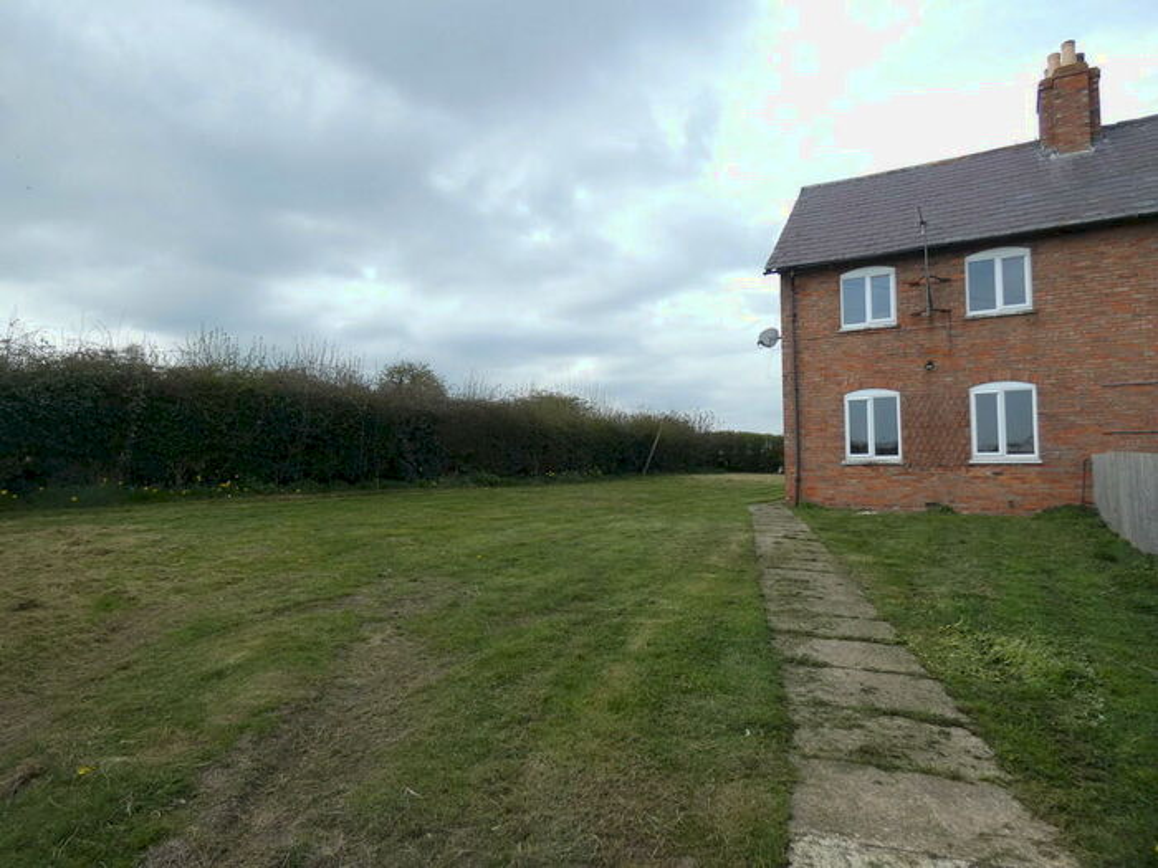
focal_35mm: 20
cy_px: 434
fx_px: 669
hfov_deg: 81.7
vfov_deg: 66.0
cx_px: 579
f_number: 2.8
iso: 80
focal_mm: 3.6
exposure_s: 1/1000
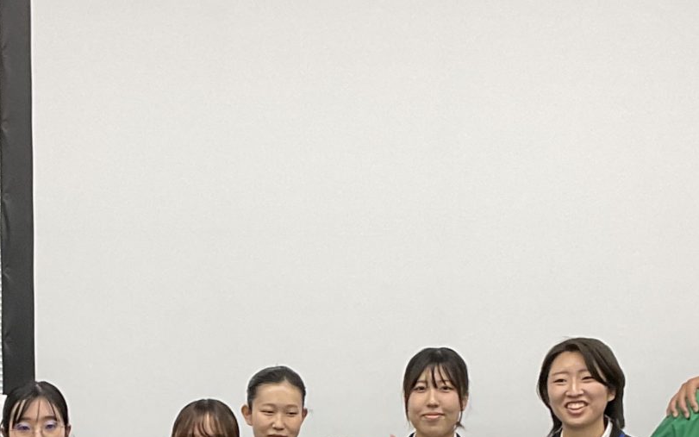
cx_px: 190
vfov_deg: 12.9
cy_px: 600
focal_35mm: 97
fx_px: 1848
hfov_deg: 21.3
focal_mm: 3
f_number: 1.8
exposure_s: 1/60
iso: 64
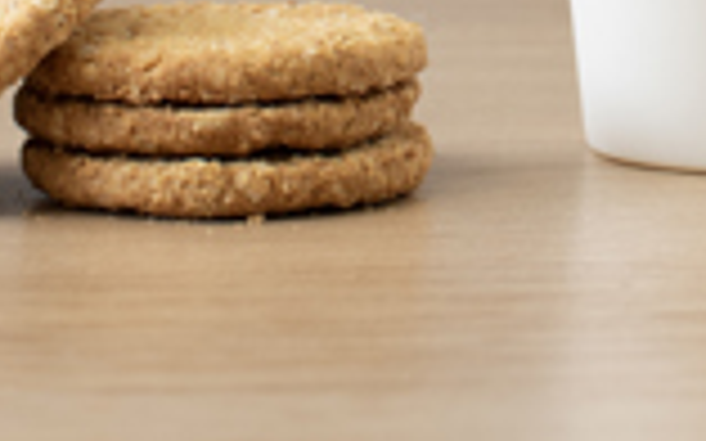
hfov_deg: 8.1
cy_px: -742
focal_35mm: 259
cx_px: 733
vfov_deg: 4.9
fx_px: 4982
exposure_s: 1/25
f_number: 6.3
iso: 500
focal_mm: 50
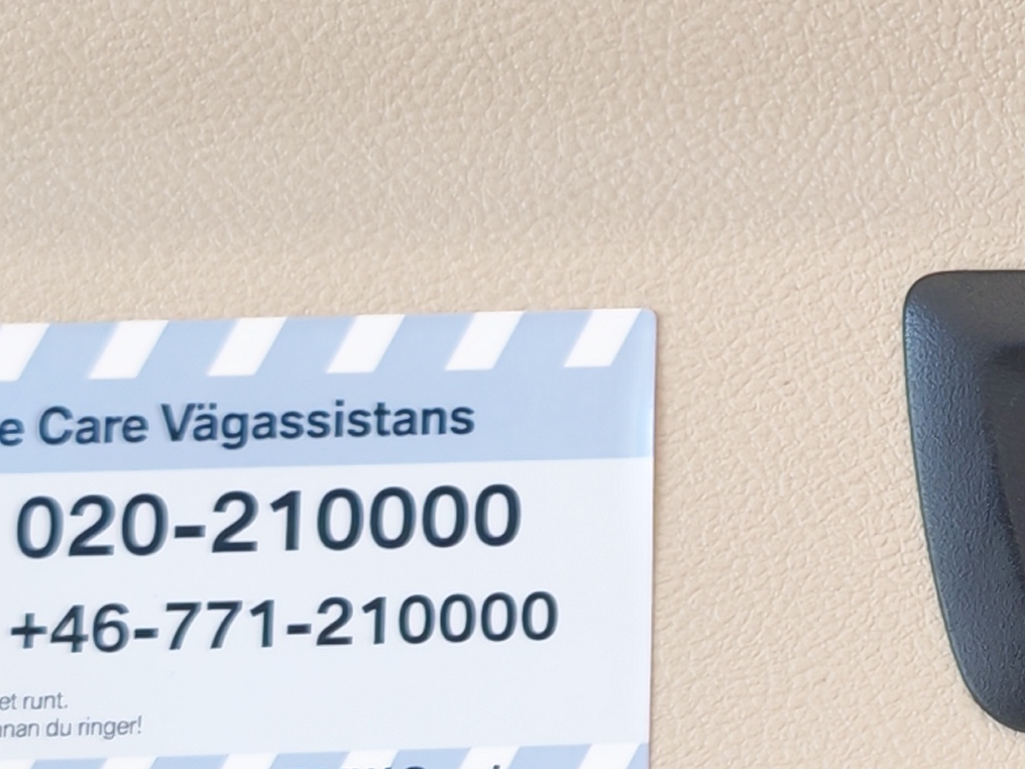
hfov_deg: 15.0
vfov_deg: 11.9
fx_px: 3701
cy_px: 453
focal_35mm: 125
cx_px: 1374
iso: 511
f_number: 1.9
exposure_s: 1/100
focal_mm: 6.12
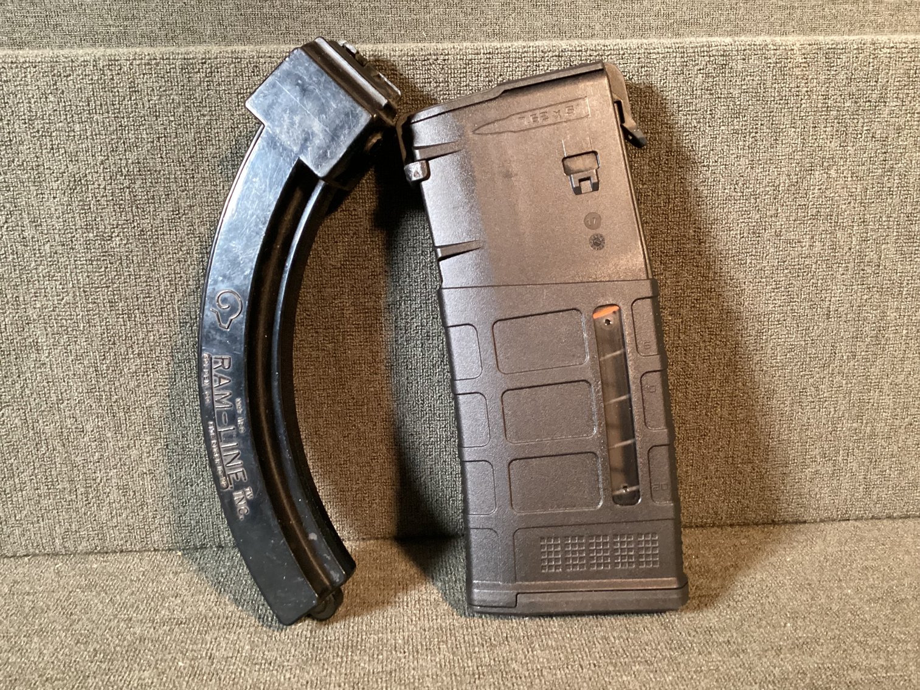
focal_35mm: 31
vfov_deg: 45.4
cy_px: 345
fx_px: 824
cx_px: 460
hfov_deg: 58.3
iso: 500
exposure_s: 1/30
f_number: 2.4
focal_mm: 3.3
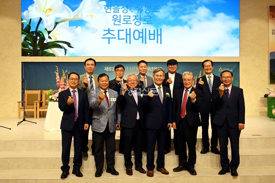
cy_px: 92
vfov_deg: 39.1
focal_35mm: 34
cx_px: 138
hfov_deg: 56.2
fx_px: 258
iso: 200
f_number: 4
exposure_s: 1/60
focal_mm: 22.5
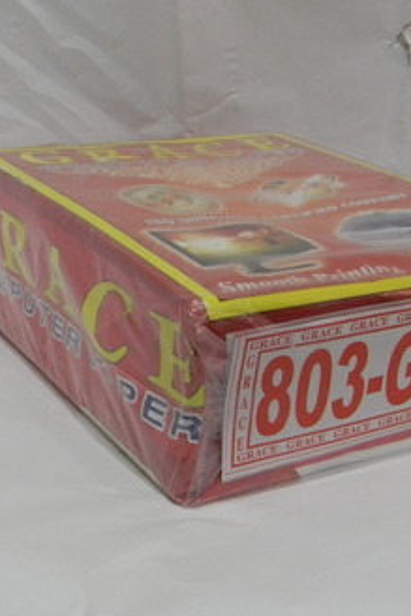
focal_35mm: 57
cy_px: 303
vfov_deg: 35.0
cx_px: 178
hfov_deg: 23.8
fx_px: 975
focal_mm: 6.4
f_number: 3.7
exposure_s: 1/28
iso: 400
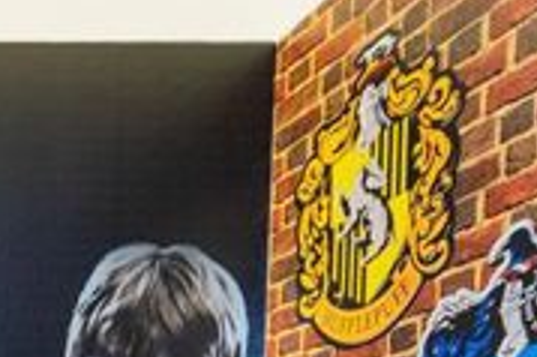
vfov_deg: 17.6
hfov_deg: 22.3
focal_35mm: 67
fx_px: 998
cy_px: 580
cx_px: -350
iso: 1000
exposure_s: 1/3
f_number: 8
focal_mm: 17
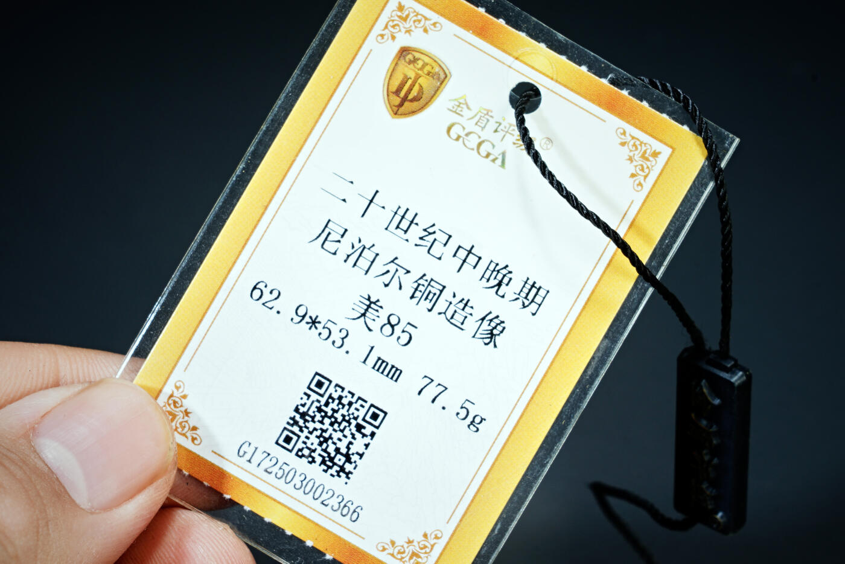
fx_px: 3380
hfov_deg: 14.2
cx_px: 422
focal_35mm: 144
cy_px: 282
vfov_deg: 9.5
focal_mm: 96
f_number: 18
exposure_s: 1/160
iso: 100
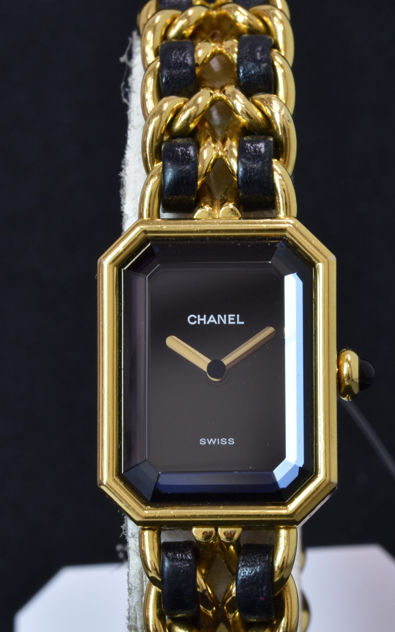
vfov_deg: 10.1
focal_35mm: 207
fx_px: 3565
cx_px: 222
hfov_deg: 6.3
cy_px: 316
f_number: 18
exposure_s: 1/2.5
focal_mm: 90
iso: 100
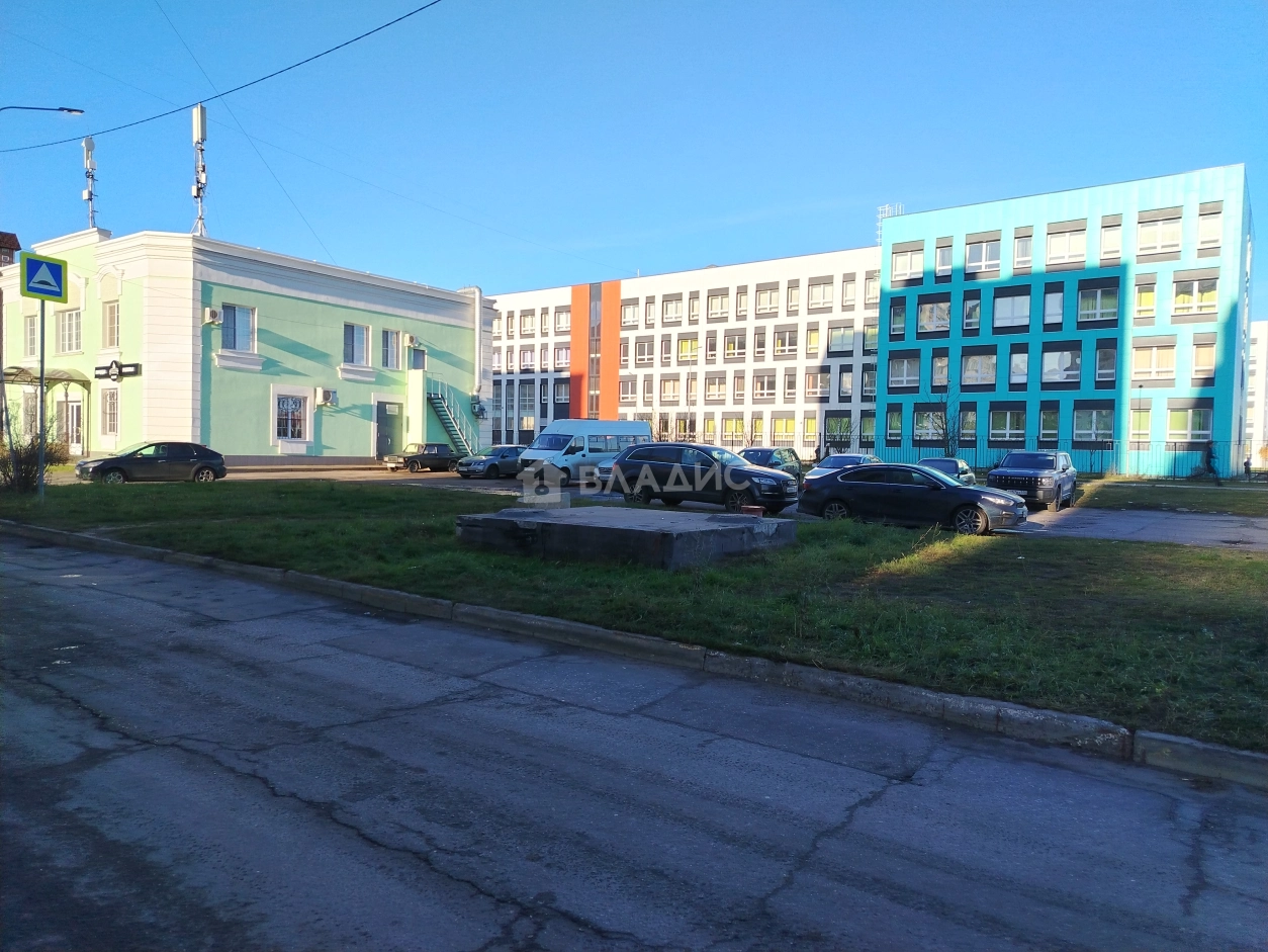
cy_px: 476
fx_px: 879
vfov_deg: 56.8
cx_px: 634
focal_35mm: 24
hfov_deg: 71.6
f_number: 1.75
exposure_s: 1/678
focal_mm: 5.25
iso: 100
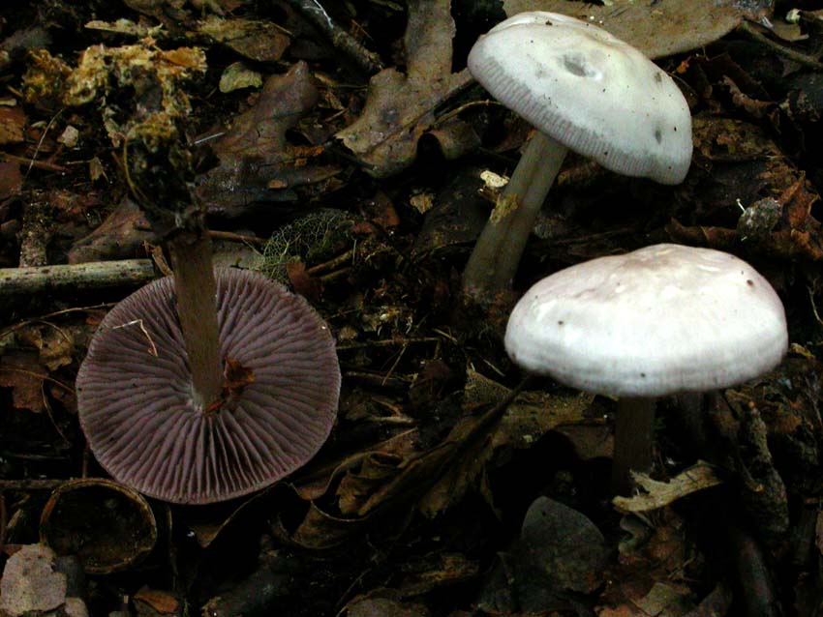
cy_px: 308
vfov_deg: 13.8
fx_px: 2545
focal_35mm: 107
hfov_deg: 18.4
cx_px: 412
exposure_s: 1/4
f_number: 8.3
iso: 200
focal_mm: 22.2
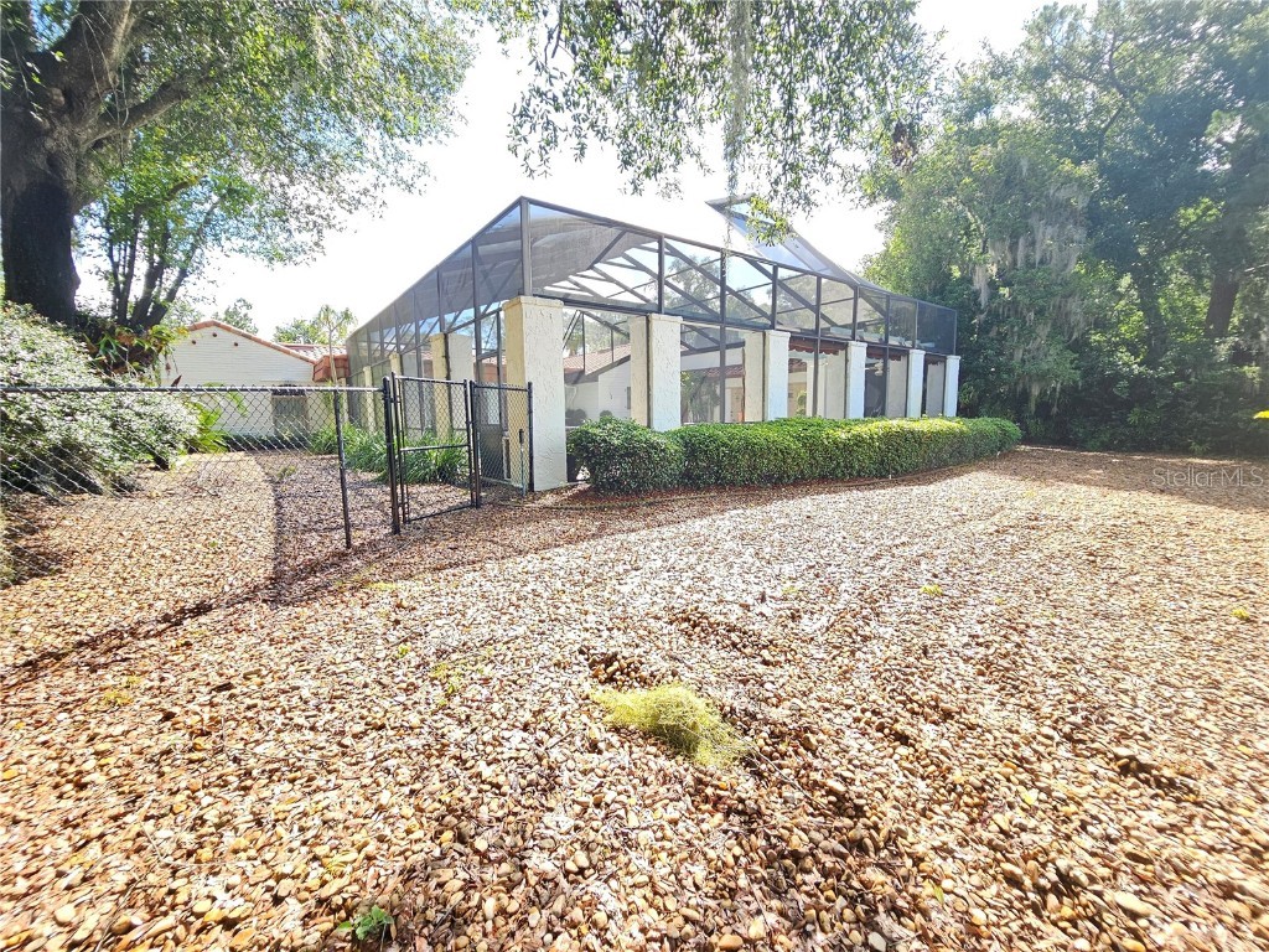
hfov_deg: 106.2
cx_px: 634
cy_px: 476
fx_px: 477
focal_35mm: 13
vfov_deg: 89.9
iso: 50
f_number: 2.2
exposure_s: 1/271
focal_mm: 2.2
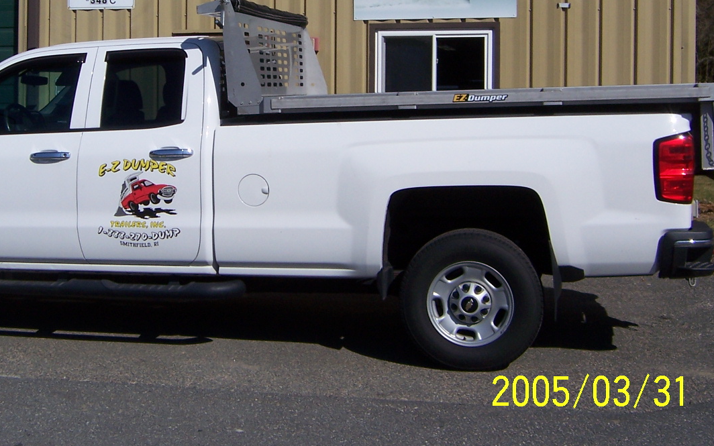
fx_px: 992
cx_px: 227
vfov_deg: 25.0
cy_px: 109
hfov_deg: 39.0
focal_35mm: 51
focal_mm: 5.5
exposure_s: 1/1000
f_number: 5.6
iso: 80
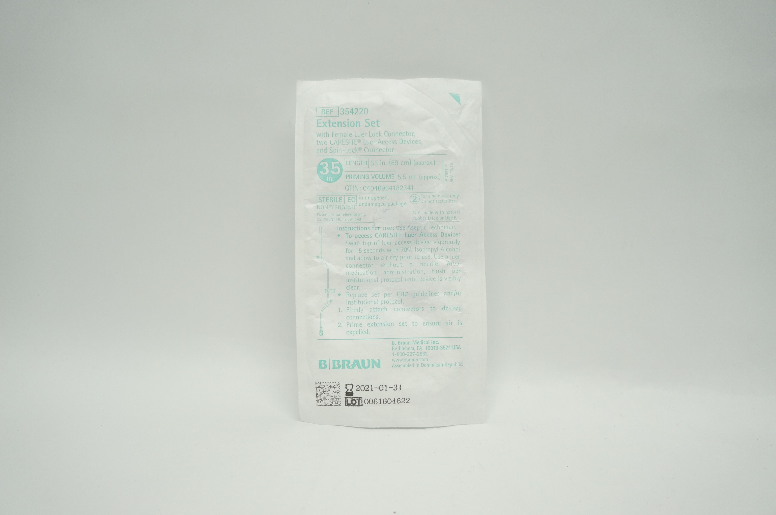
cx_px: 388
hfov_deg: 67.4
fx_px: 581
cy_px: 258
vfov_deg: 47.8
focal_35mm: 27
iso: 400
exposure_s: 1/320
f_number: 3.5
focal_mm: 18
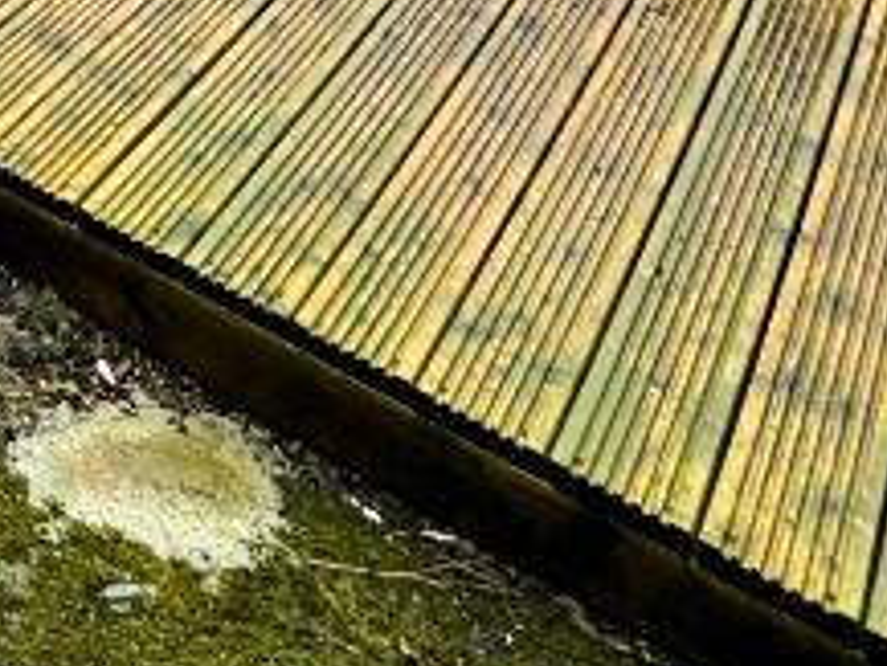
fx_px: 1692
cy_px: -850
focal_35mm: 66
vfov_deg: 15.2
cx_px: -339
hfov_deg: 24.6
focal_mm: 2.22
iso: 40
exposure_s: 1/99
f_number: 2.2
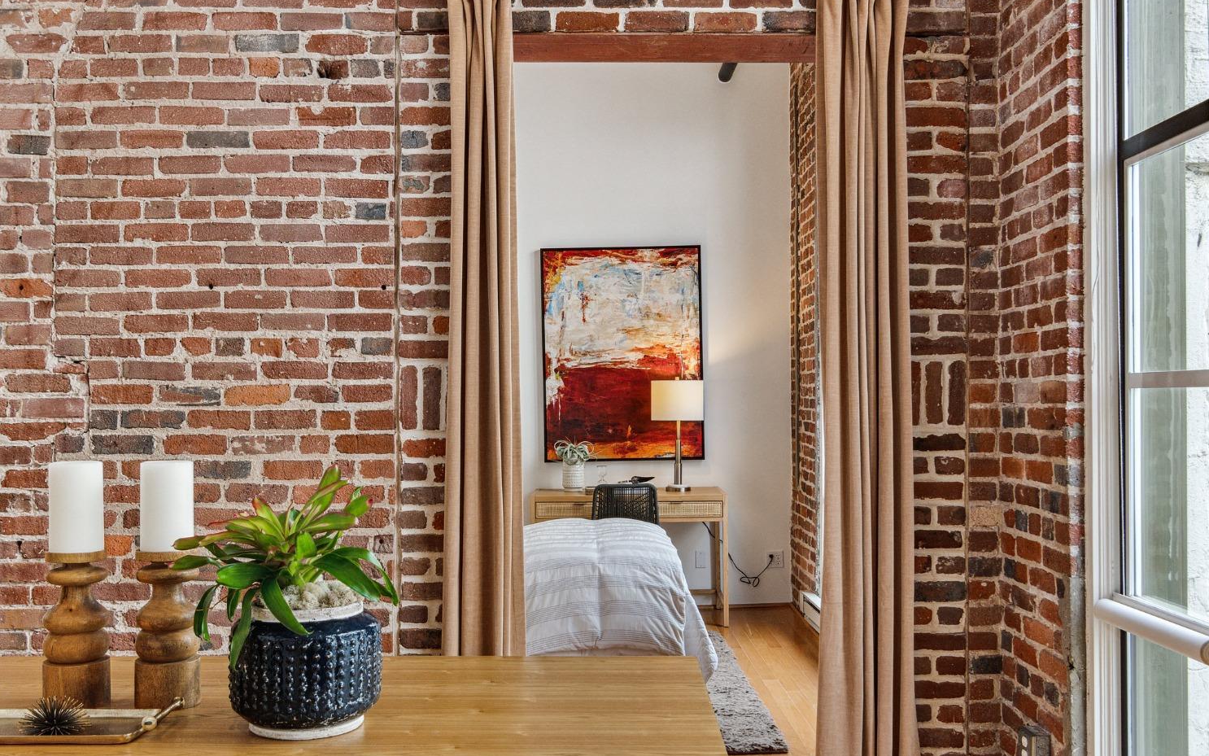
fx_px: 1186
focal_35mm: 36
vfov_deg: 35.3
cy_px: 399
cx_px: 609
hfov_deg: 54.0
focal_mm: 35
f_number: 16
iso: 400
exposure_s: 1/20
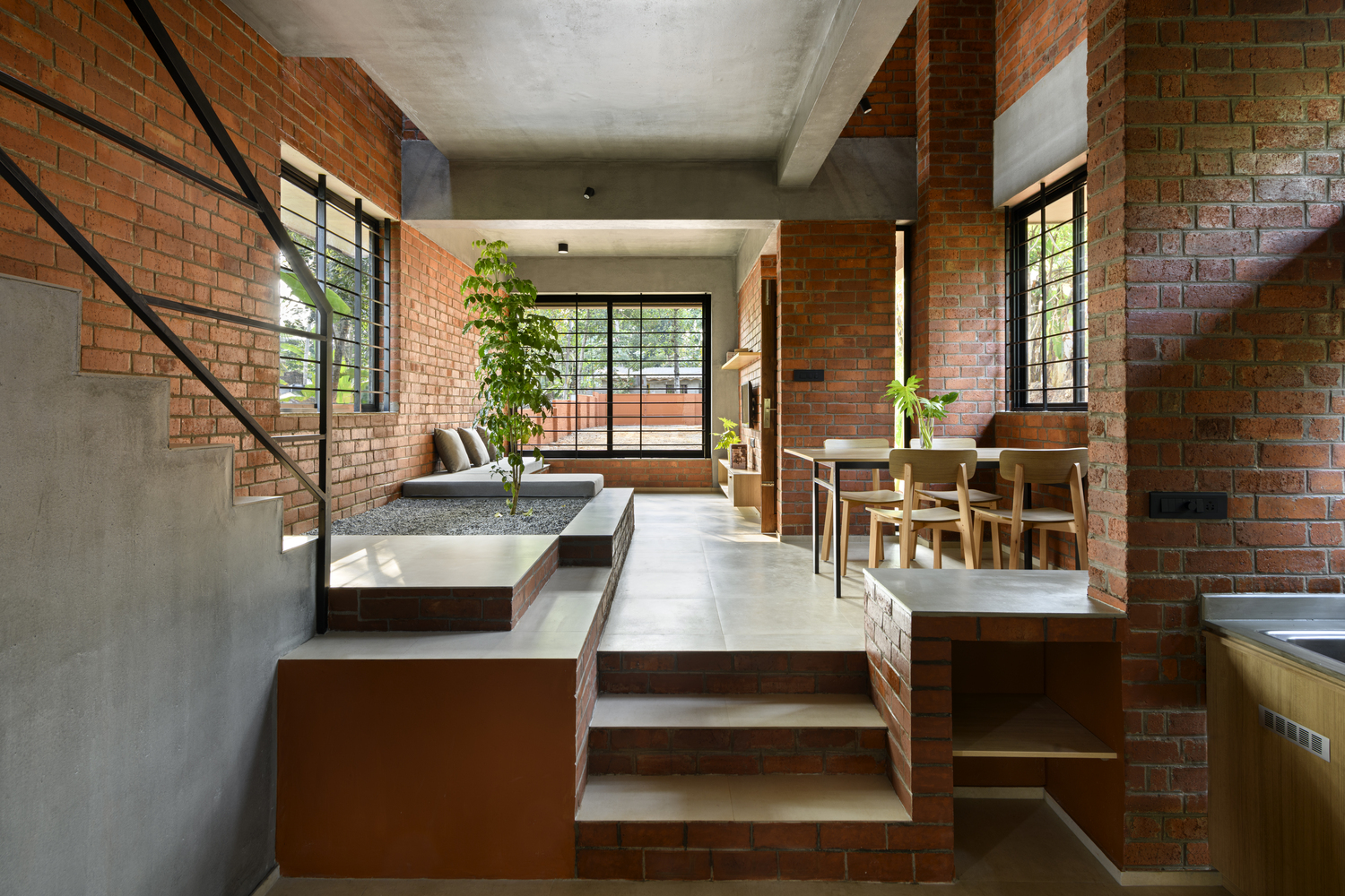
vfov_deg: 64.6
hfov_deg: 86.9
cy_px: 448
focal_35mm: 19
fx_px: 710
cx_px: 672
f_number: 11
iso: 100
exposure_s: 4
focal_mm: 19
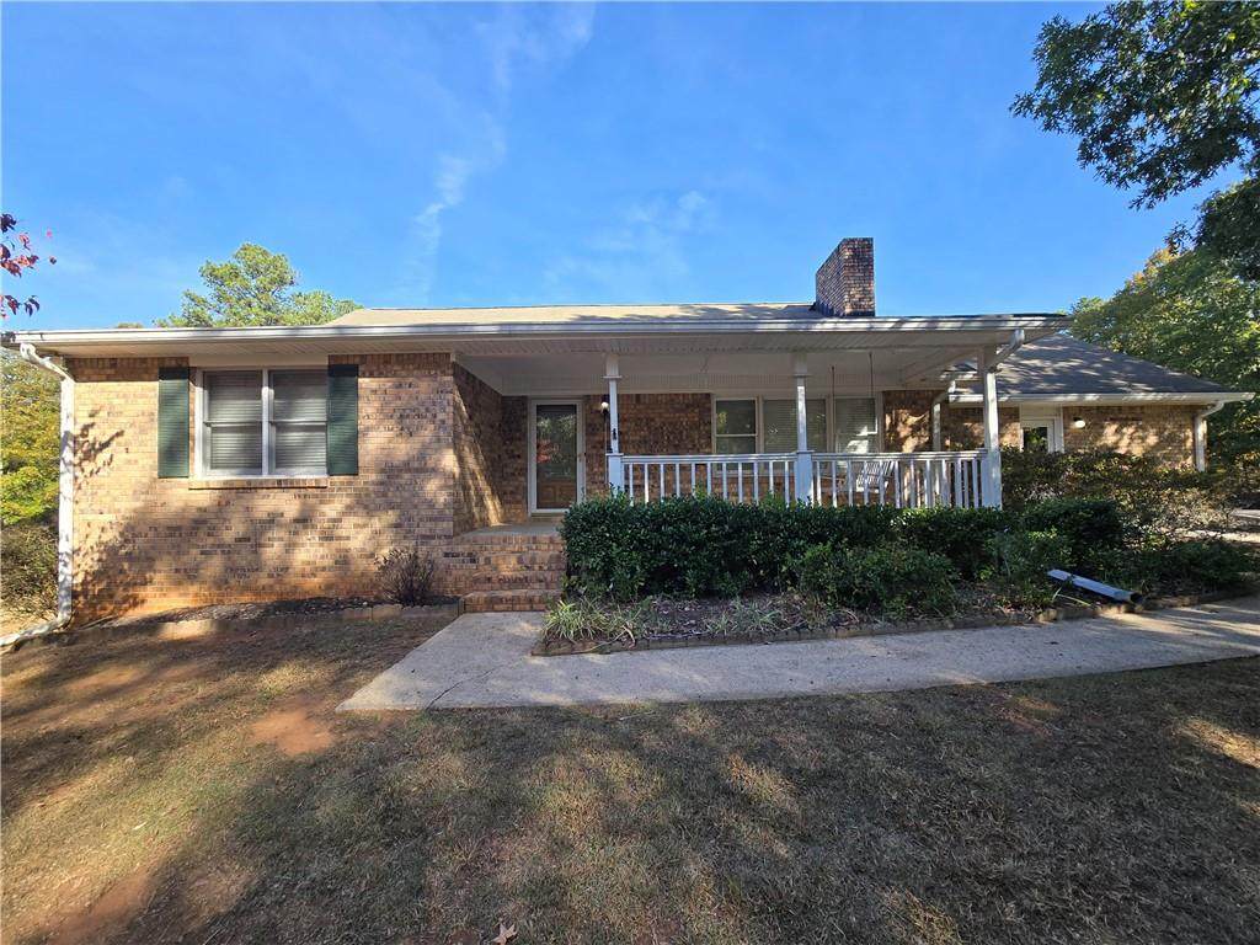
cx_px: 630
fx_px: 473
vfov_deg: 89.9
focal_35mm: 13
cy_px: 472
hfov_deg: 106.2
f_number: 2.2
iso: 50
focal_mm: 2.2
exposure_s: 1/754
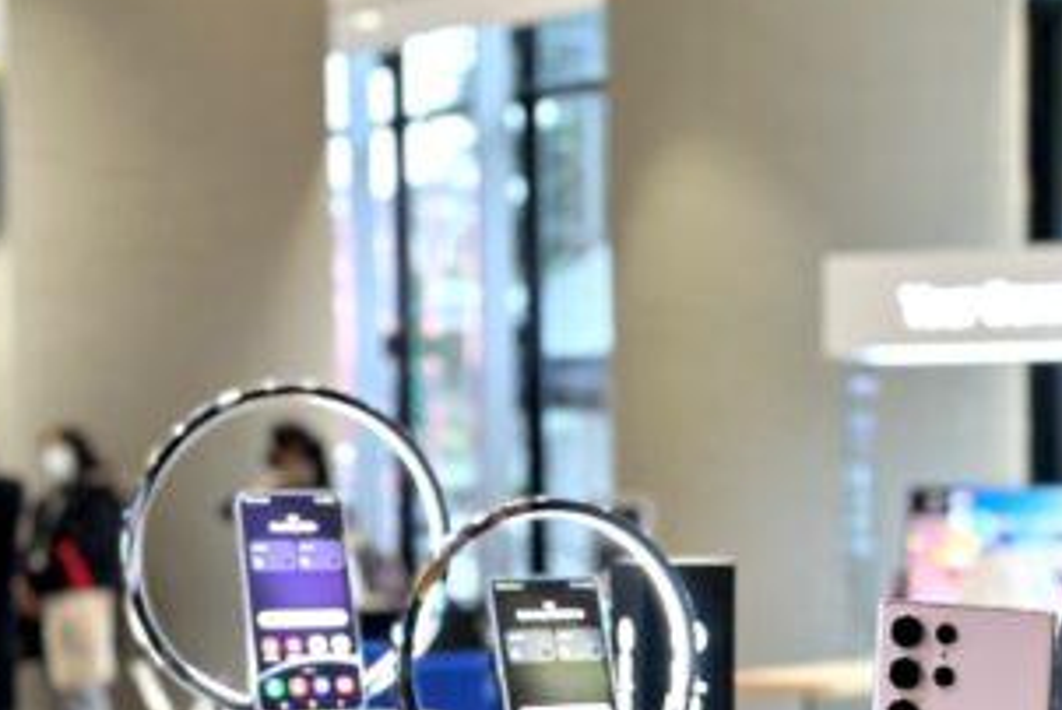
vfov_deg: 13.3
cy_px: 555
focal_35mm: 103
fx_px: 3041
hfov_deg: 19.4
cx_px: 992
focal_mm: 6.86
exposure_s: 1/52
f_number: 1.78
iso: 80
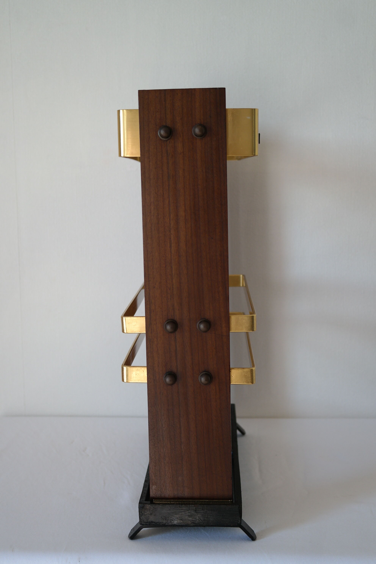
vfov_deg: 40.3
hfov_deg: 27.5
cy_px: 282
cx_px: 188
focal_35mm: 49
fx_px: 768
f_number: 4.5
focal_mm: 32
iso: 200
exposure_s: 1/60
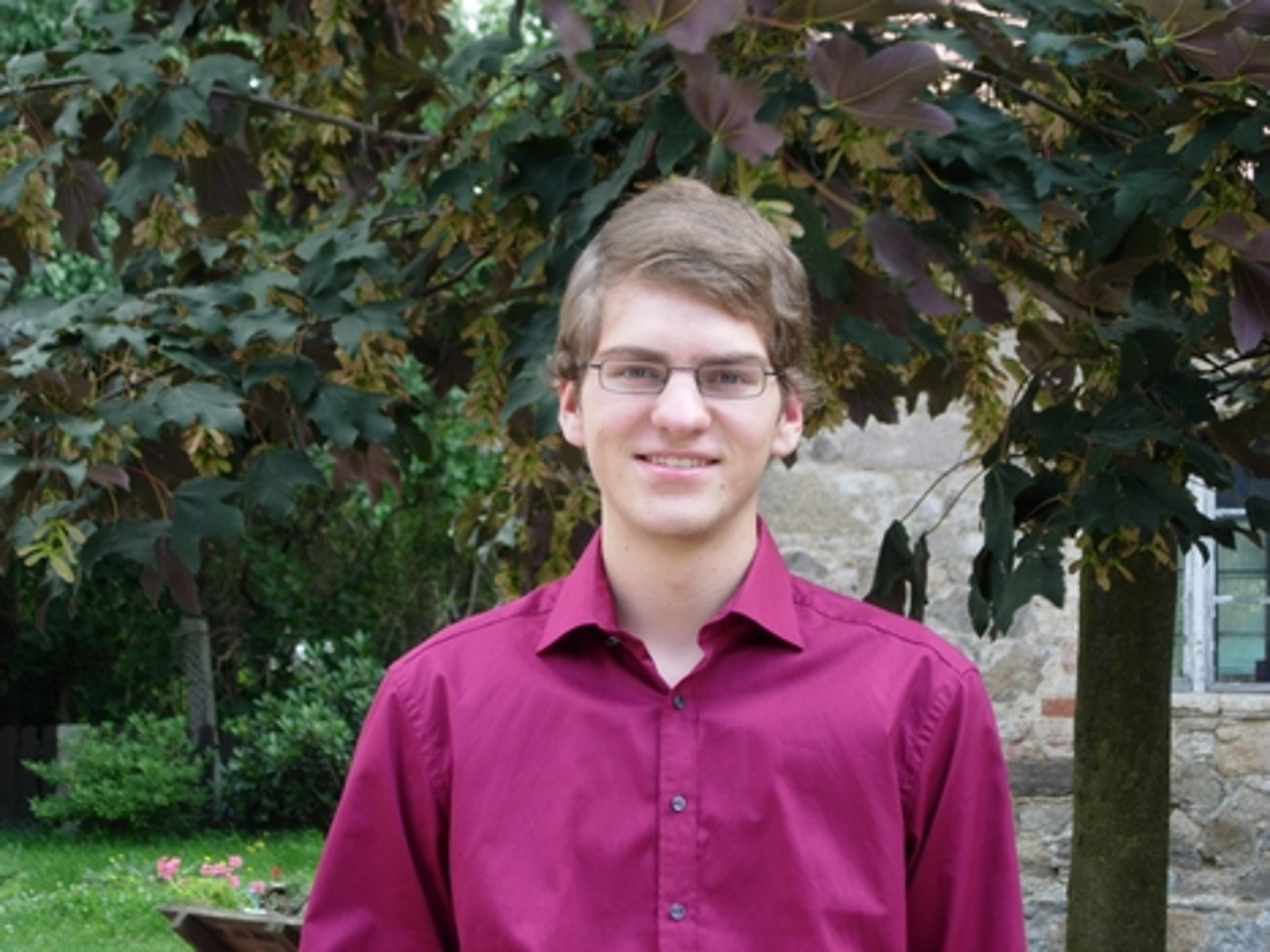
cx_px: 635
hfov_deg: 17.4
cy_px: 476
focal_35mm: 113
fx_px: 4145
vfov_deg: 13.1
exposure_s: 1/67.8
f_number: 4.9
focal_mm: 23.4
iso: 64
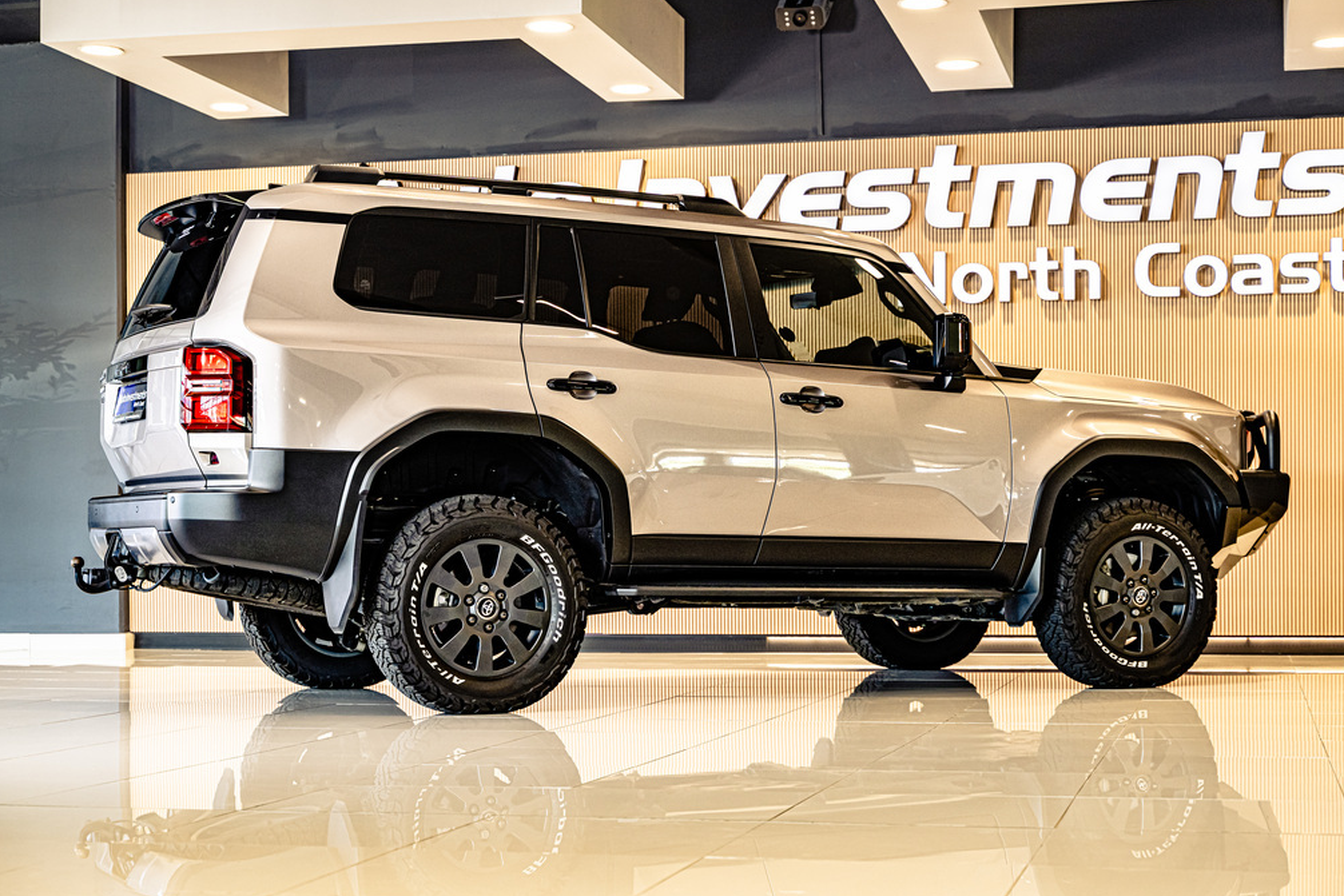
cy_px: 449
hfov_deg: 32.9
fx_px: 2278
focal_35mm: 61
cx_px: 679
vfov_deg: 22.3
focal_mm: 60
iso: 640
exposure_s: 1/125
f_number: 4
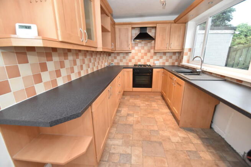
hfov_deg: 100.4
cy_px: 84
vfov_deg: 77.4
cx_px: 126
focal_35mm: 15
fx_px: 105
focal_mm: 10
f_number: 3.5
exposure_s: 1/60
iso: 1400
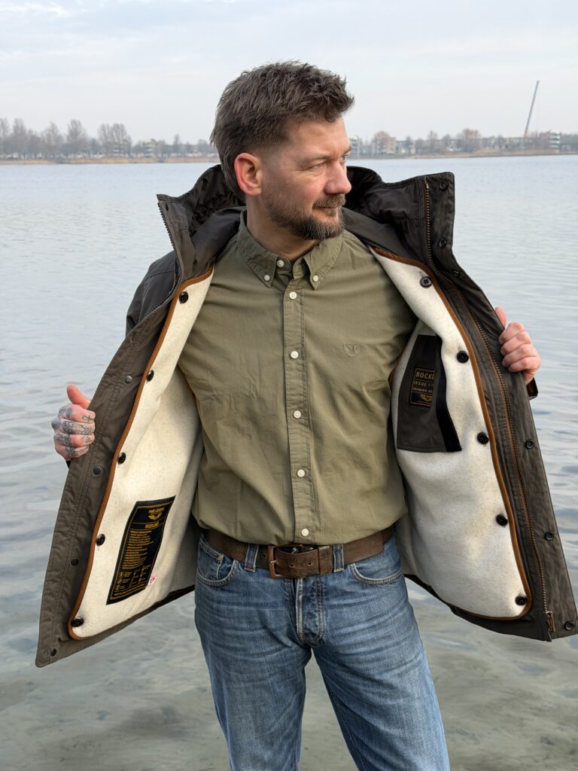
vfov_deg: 39.7
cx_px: 289
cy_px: 386
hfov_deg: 30.3
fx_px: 1069
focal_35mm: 48
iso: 64
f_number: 1.78
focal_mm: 6.76
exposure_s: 1/895
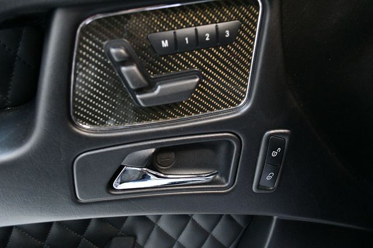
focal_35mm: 27
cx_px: 186
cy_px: 124
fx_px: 280
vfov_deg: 47.9
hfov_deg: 67.4
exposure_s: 1/60
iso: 5600
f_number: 3.5
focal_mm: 18
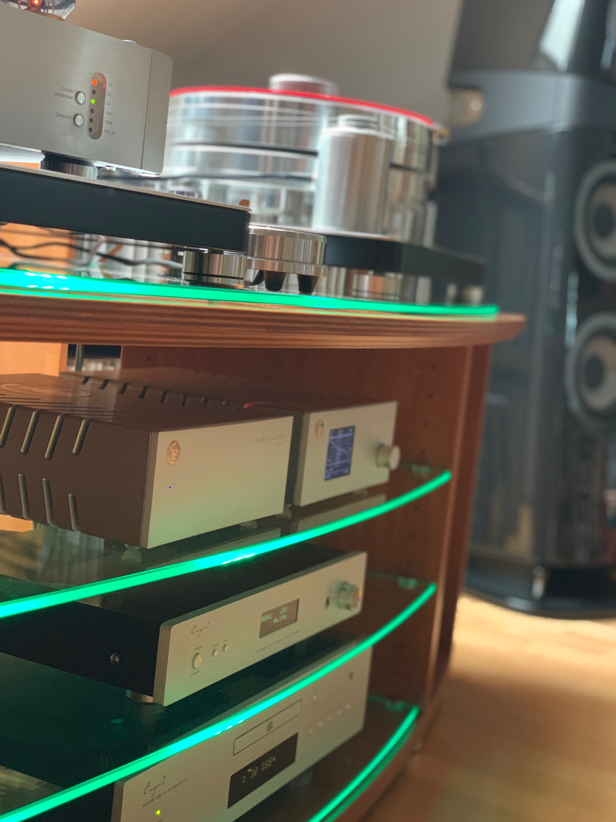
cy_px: 411
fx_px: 1234
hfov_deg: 28.0
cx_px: 308
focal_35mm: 52
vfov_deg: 36.8
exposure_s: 1/40
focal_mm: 6
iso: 500
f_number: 2.4
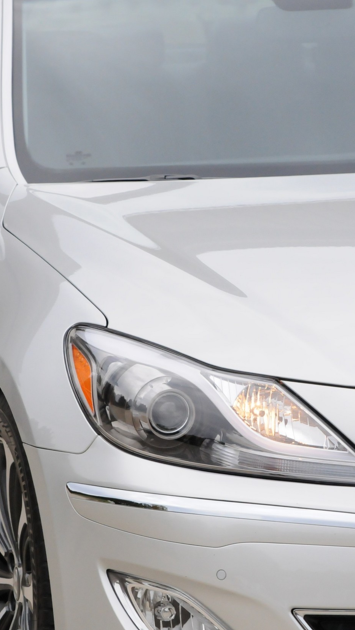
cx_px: 155
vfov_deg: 10.1
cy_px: 315
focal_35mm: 213
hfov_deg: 5.7
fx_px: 3563
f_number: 8
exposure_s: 1/1600
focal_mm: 90
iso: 2000
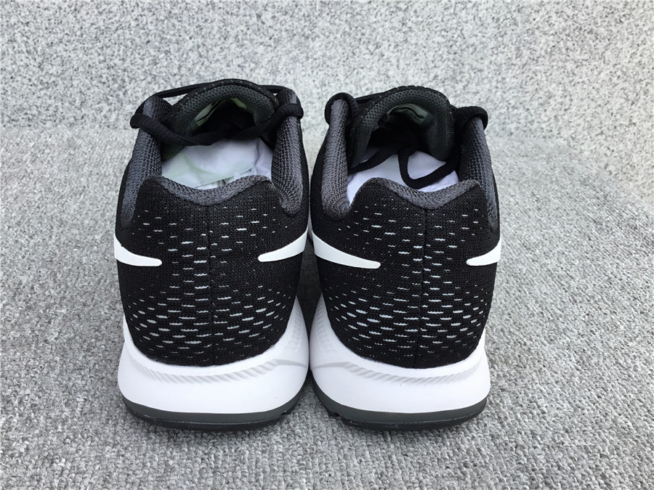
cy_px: 245
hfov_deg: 58.4
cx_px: 327
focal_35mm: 31
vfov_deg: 45.4
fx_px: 586
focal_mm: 3.3
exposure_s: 1/215
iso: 25
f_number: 2.4
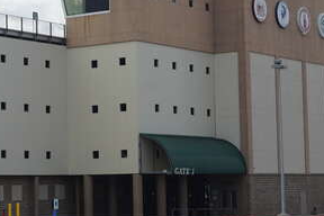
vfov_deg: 11.4
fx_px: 1080
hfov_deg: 16.9
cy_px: 78
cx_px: 58
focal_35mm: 120
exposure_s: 1/160
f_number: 11
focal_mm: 30
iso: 100
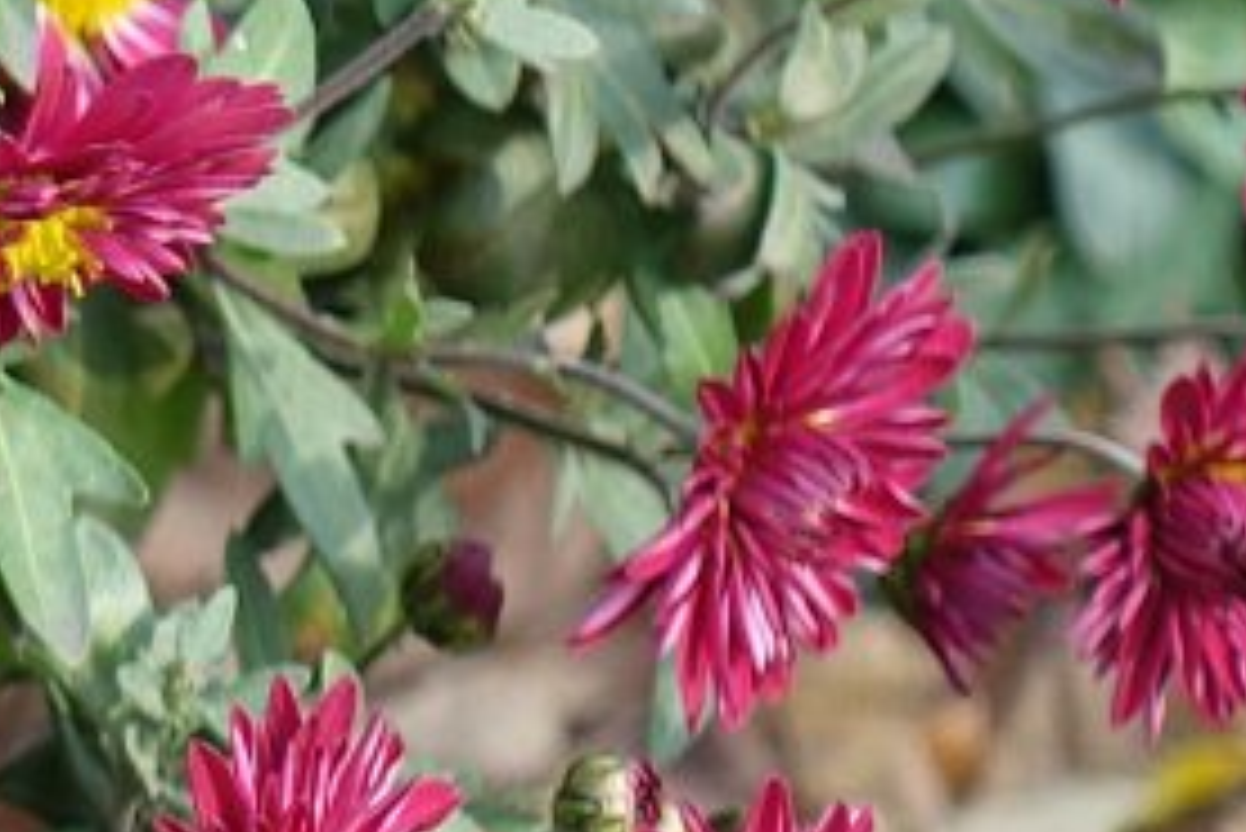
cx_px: -1358
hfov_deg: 5.0
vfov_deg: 3.4
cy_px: 254
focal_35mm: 404
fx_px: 13990
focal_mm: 25.7
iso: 125
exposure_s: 1/200
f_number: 4
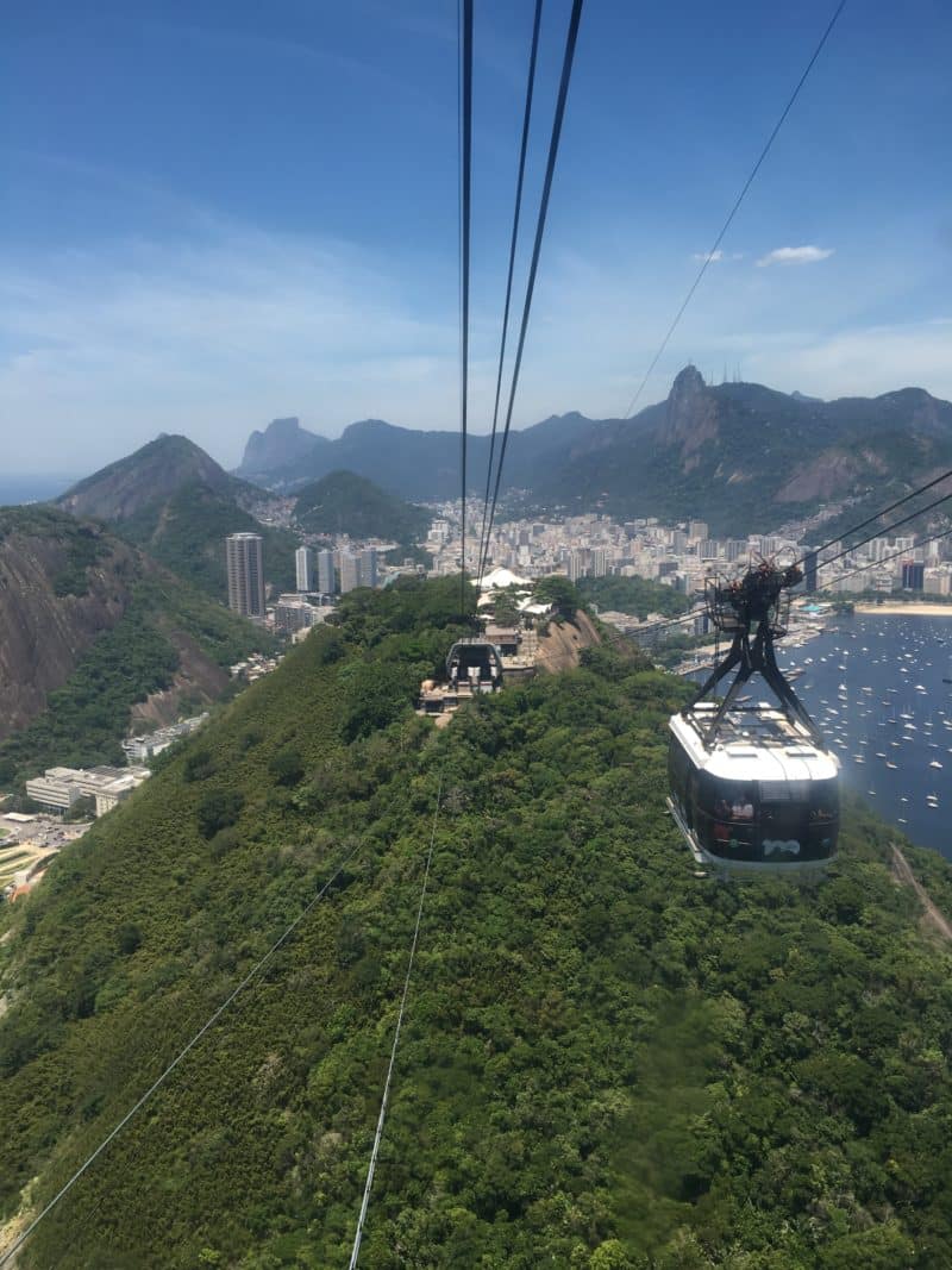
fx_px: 1064
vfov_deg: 61.7
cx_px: 476
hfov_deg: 48.2
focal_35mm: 29
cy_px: 635
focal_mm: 4.15
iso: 25
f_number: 2.2
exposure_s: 1/487
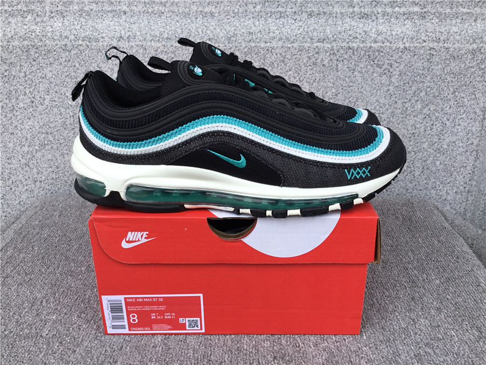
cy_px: 182
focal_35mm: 31
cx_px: 243
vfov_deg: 45.4
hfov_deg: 58.4
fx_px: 435
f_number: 2.4
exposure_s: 1/390
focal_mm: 3.3
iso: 25
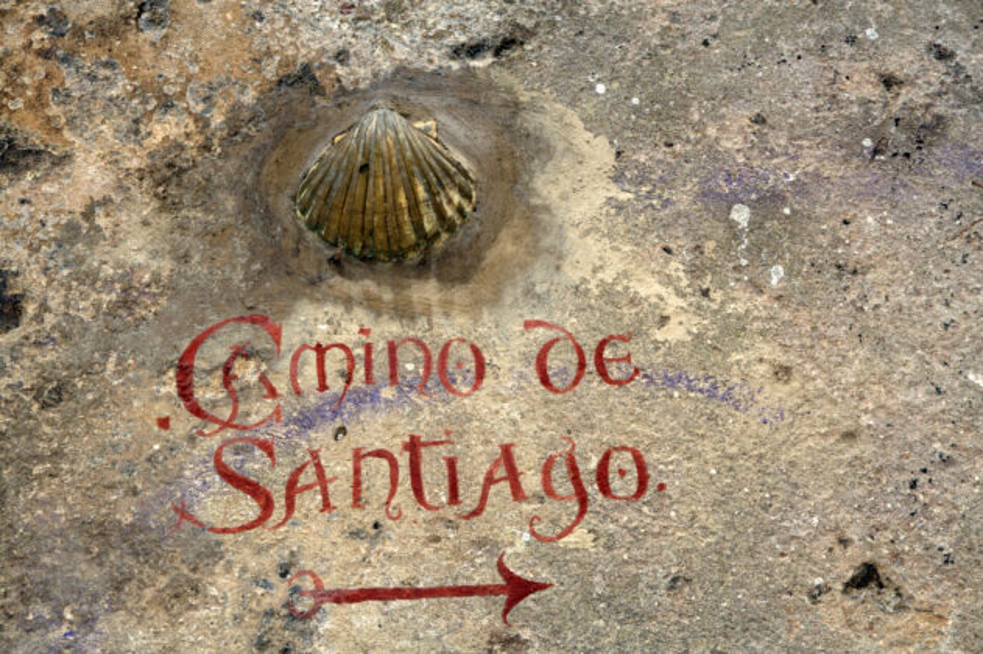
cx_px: 492
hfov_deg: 25.1
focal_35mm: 81
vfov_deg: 16.8
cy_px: 327
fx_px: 2210
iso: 100
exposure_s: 1/200
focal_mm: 50
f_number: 10
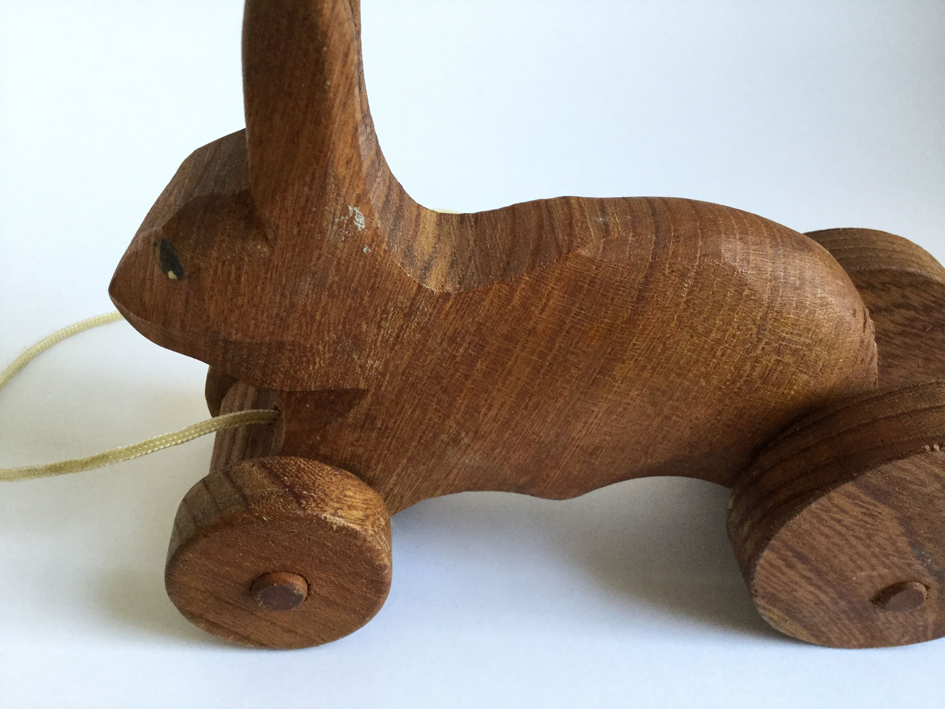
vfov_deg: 45.4
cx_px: 472
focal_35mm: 31
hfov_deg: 58.4
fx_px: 846
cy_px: 354
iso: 50
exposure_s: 1/33
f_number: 2.4
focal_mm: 3.3
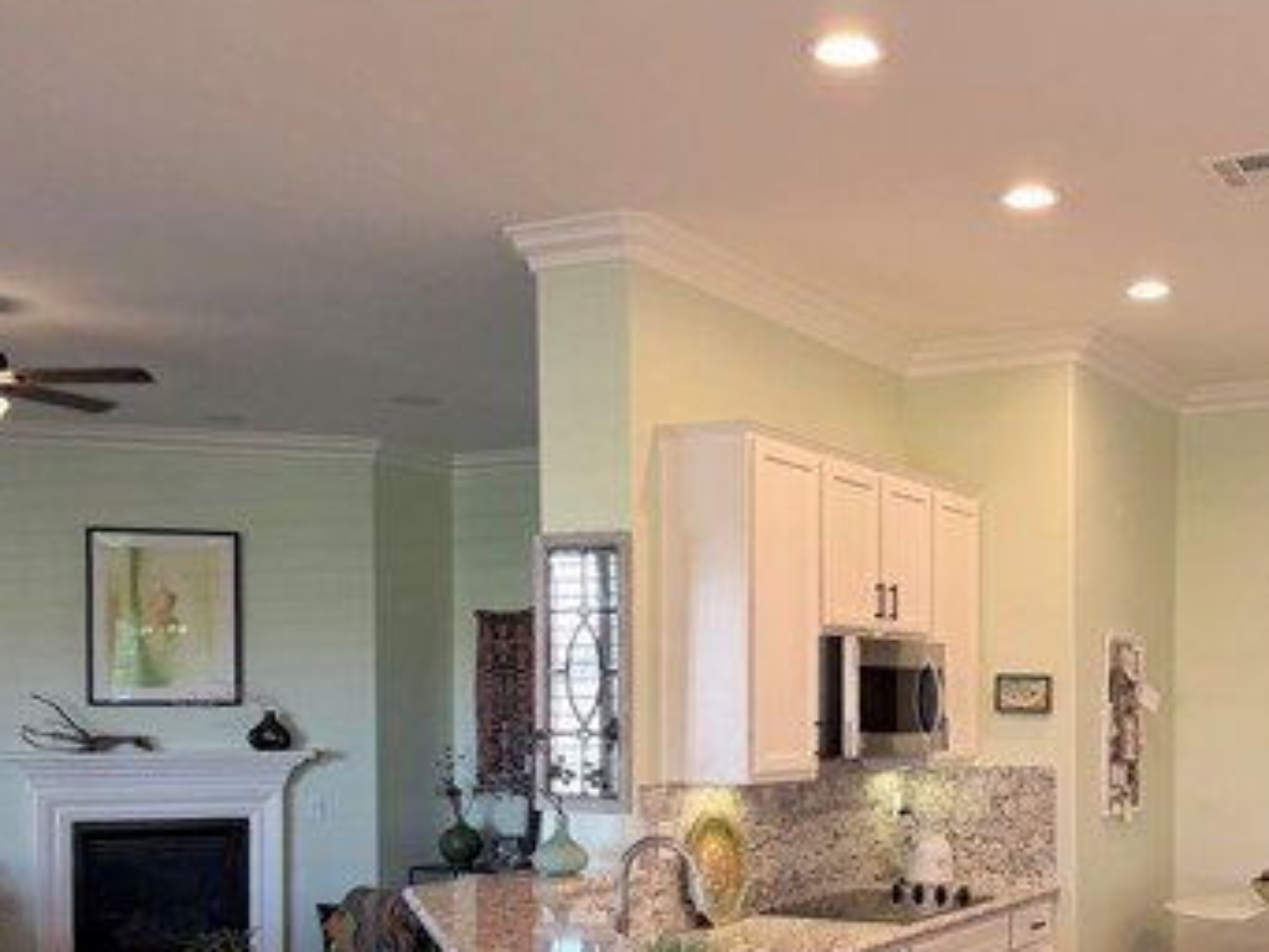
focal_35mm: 45
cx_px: 848
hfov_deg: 41.5
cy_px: 718
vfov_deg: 31.6
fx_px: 1650
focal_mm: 6.76
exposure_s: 1/147
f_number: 1.78
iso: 100
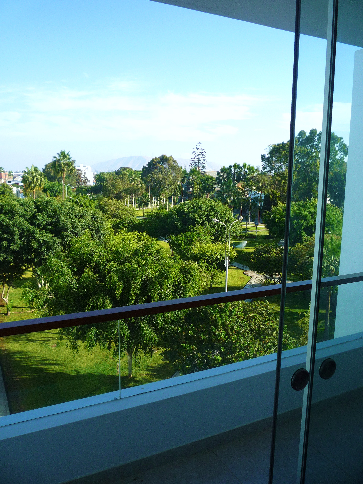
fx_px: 419
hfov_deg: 46.8
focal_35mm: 30
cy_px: 242
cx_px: 182
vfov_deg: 60.0
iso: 100
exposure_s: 1/400
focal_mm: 5.2
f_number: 4
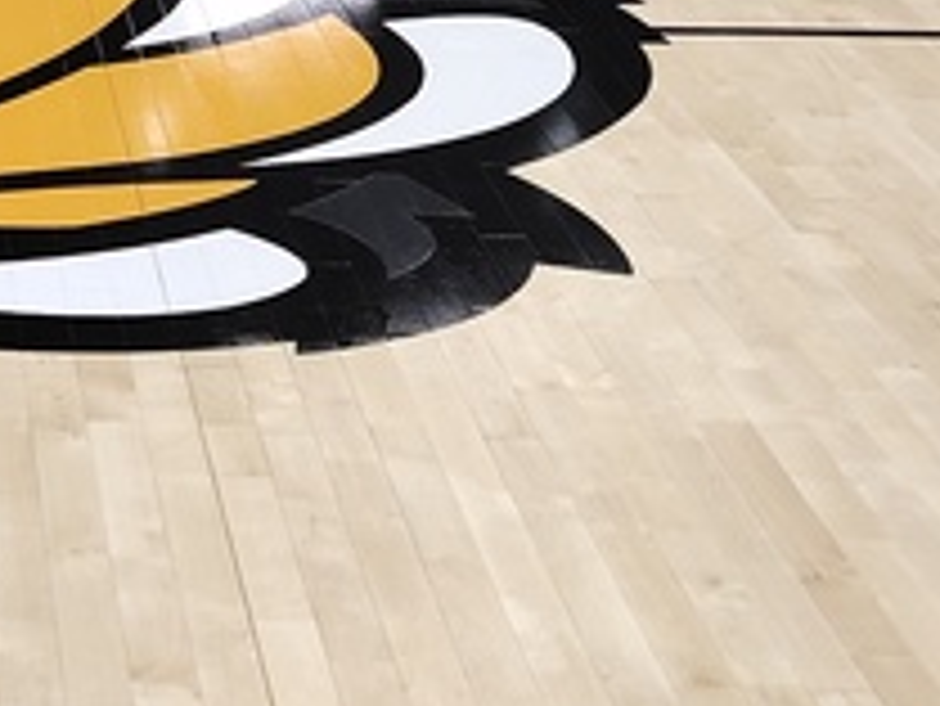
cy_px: -261
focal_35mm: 115
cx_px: -22
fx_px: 3125
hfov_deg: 16.7
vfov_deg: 12.4
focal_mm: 4.35
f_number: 1.8
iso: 133
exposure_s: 1/100
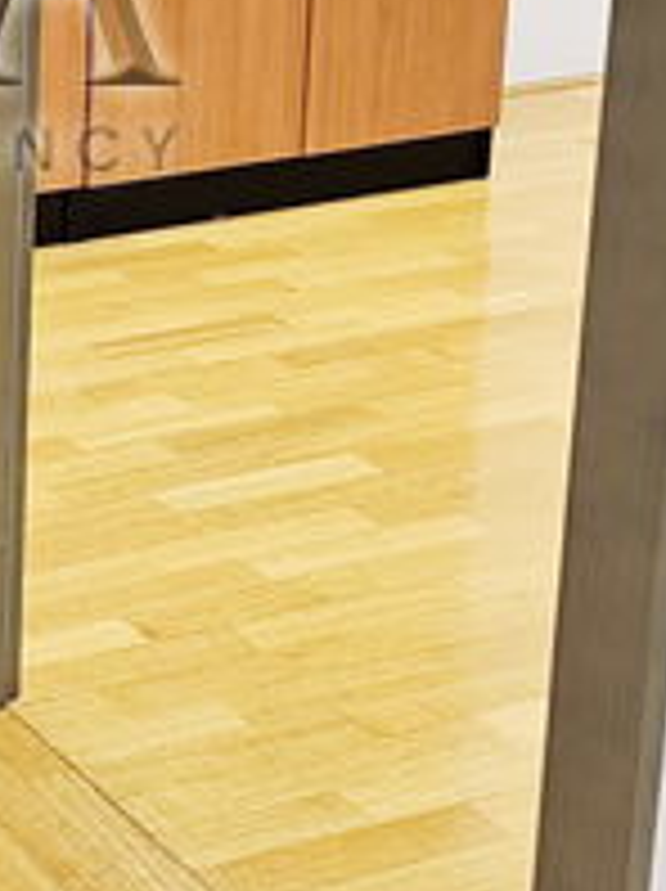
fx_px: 2391
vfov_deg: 20.3
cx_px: -464
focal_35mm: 93
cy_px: -36
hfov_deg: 14.3
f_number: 1.7
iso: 320
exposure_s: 1/100
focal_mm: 6.3
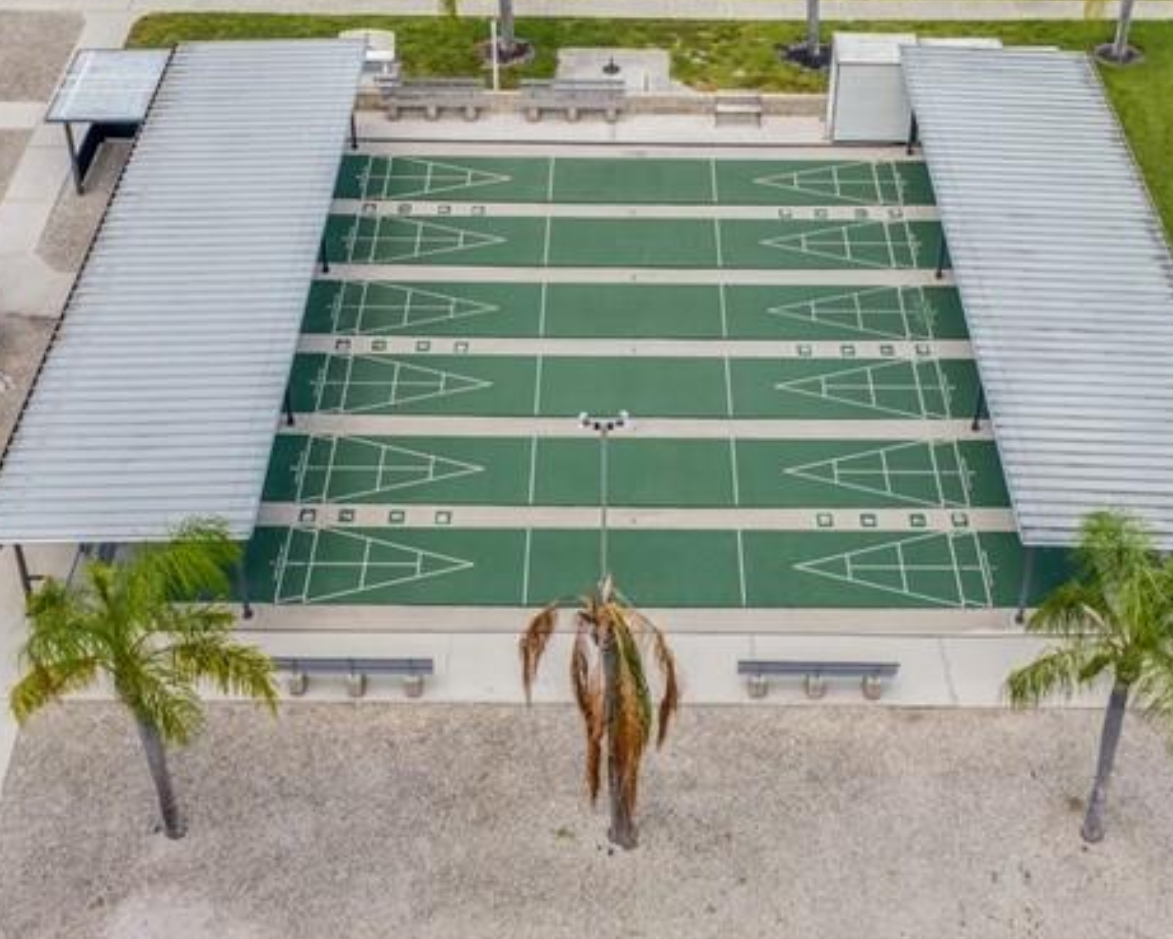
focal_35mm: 52
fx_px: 1806
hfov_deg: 36.0
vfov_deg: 28.7
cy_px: 244
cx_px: 636
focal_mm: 12.3
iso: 100
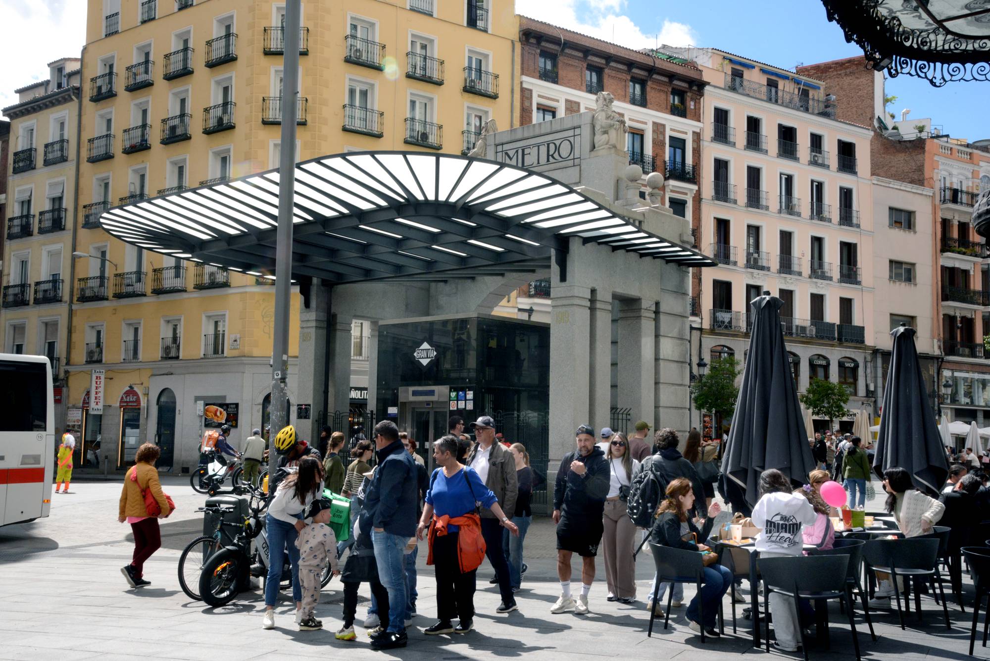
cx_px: 495
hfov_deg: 50.7
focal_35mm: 38
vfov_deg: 35.1
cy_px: 330
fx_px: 1045
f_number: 22
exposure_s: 1/250
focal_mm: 38
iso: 1600
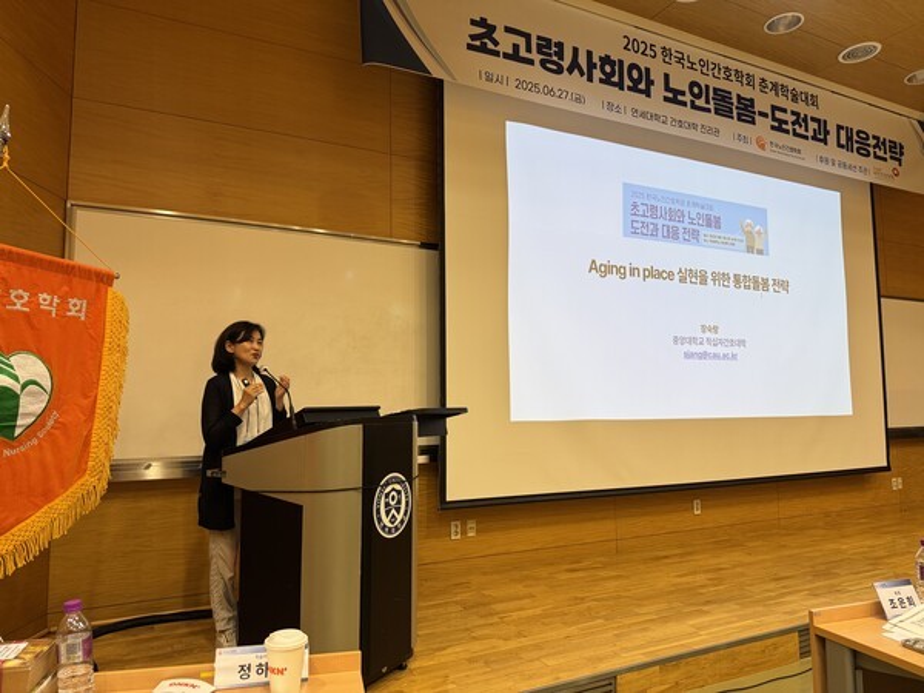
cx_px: 462
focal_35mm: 24
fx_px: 641
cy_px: 346
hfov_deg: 71.6
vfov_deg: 56.8
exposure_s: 1/120
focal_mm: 6.76
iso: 160
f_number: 1.78
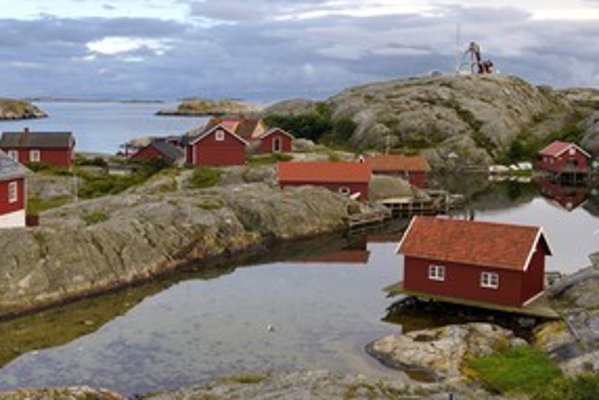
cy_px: 199
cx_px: 176
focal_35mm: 47
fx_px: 782
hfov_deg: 41.1
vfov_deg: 28.7
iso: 200
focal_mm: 32
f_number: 6.3
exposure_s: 1/160
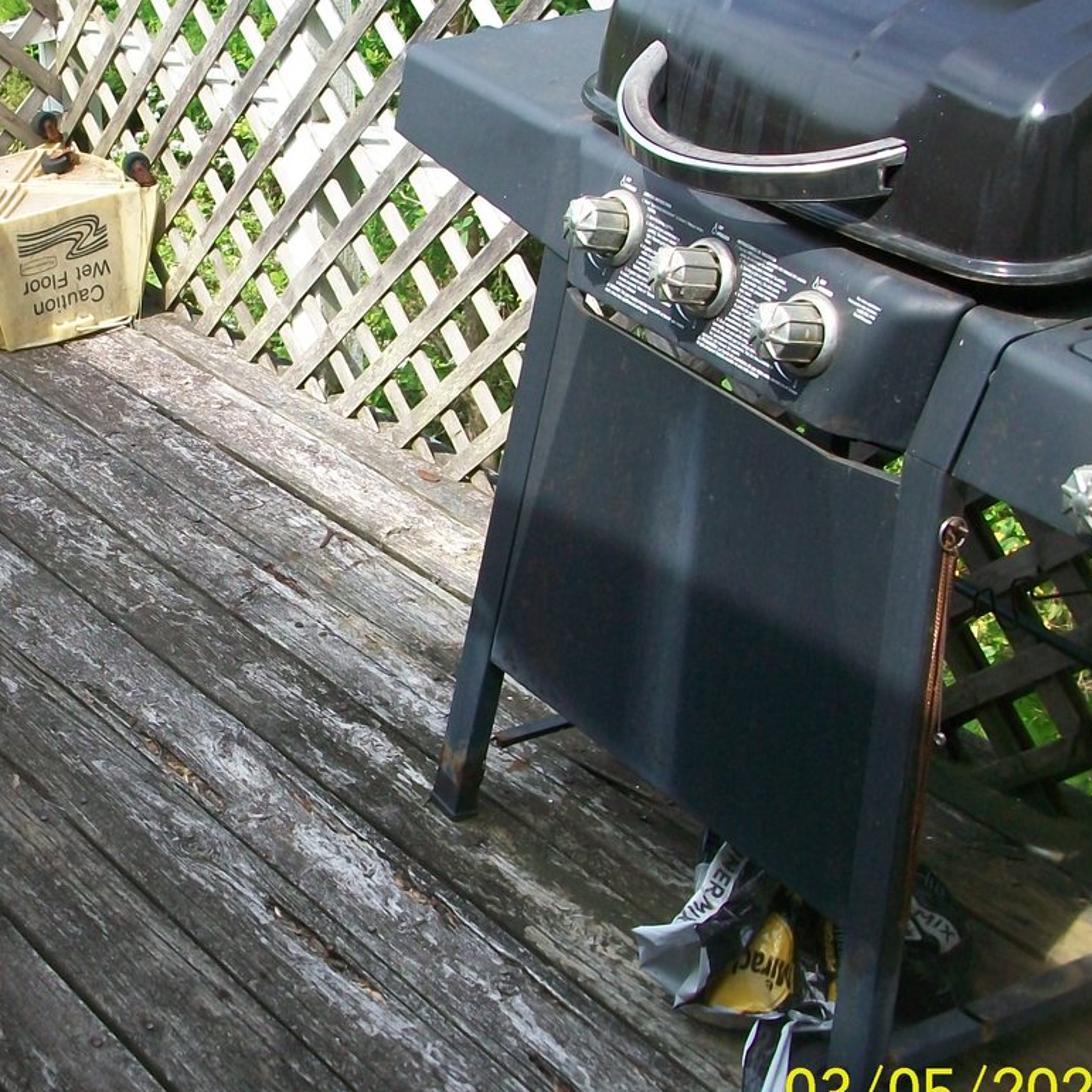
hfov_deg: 28.2
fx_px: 2106
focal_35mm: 59
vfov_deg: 29.0
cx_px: 165
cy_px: 471
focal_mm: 5.7
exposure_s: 1/400
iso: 80
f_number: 2.8
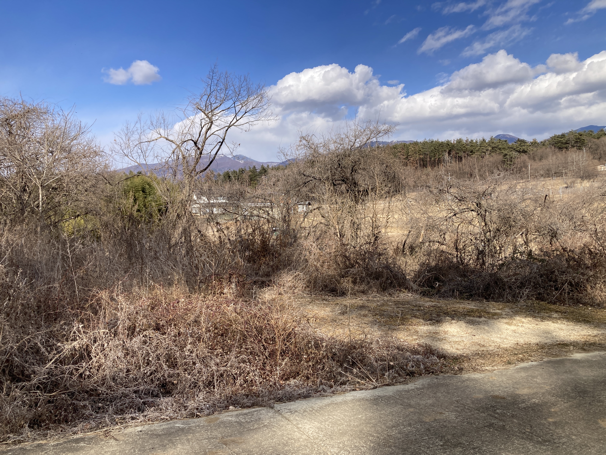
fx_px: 490
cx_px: 303
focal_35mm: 28
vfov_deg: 49.7
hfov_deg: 63.4
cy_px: 228
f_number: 1.8
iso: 20
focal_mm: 3.99
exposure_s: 1/1919
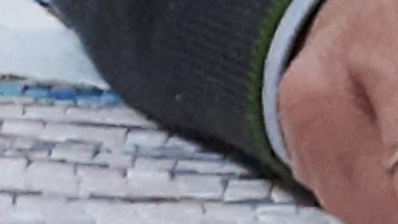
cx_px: 714
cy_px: 355
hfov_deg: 11.7
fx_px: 1804
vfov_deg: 7.0
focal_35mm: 171
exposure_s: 1/50
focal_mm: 2.61
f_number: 2
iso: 400
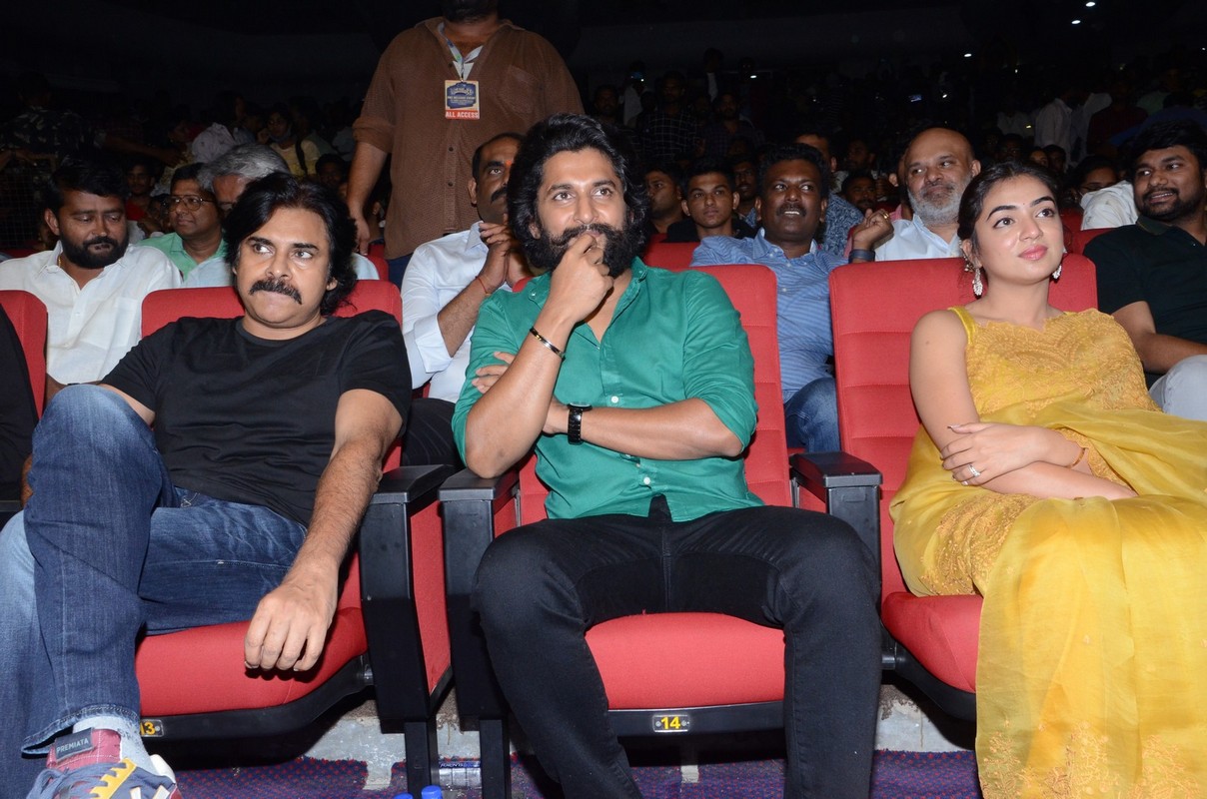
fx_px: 1104
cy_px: 400
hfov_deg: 57.3
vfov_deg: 39.8
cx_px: 604
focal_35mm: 33
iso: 1250
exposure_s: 1/125
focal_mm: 22
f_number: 13
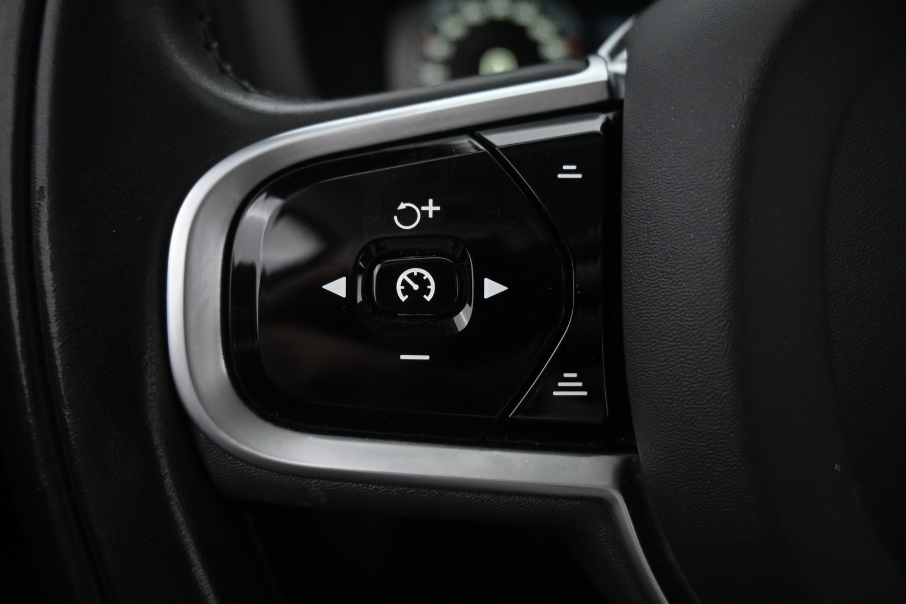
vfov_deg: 43.6
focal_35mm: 30
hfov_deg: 61.9
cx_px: 453
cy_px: 302
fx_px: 755
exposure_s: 1/30
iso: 1600
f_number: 3.8
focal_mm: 20
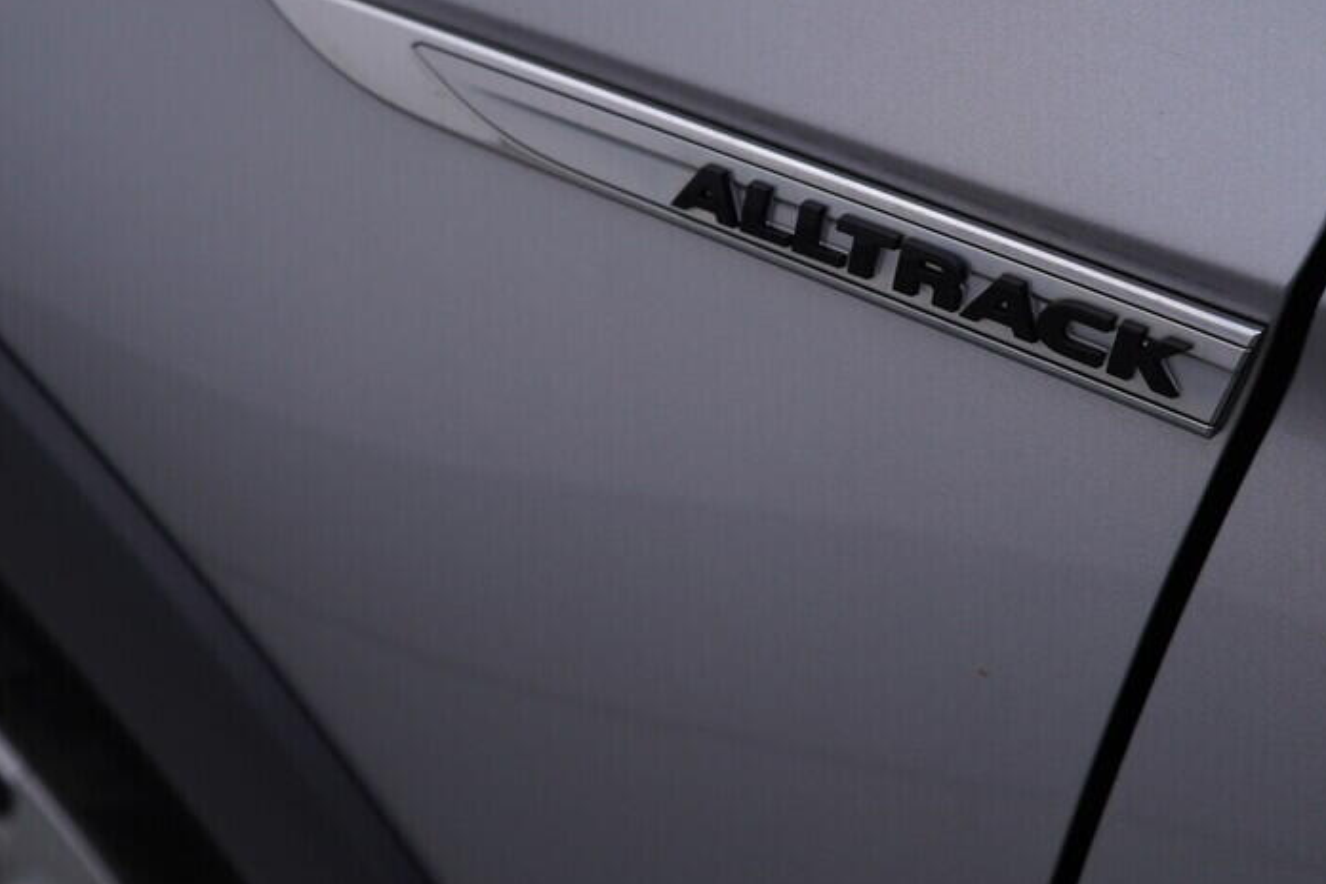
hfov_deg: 37.4
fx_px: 1952
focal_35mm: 53
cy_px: 338
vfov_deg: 25.5
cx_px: 774
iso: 125
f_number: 5
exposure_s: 1/125
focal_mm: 24
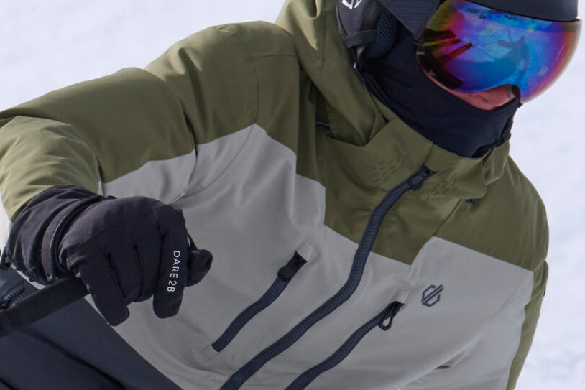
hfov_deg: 2.4
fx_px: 13798
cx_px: -5
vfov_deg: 1.6
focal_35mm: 849
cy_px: 305
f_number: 11
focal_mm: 180
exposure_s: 1/2000
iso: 500
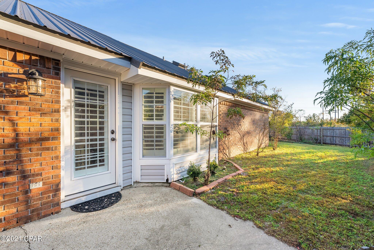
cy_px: 125
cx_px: 187
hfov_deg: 104.2
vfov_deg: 81.3
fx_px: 145
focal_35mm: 14
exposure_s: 1/80
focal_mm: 14
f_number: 9
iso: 100
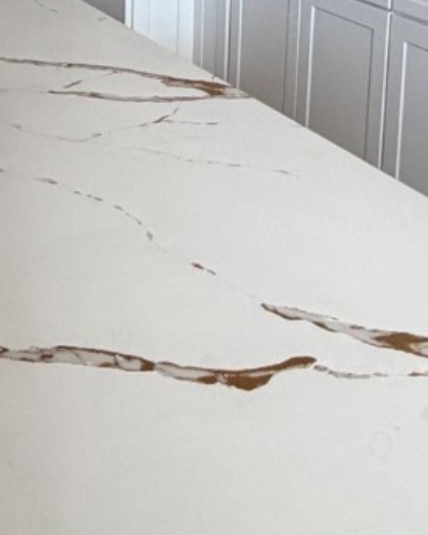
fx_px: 966
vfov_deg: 27.9
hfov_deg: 24.9
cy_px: -70
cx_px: 280
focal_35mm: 61
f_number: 2.2
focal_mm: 2.22
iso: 320
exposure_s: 1/66
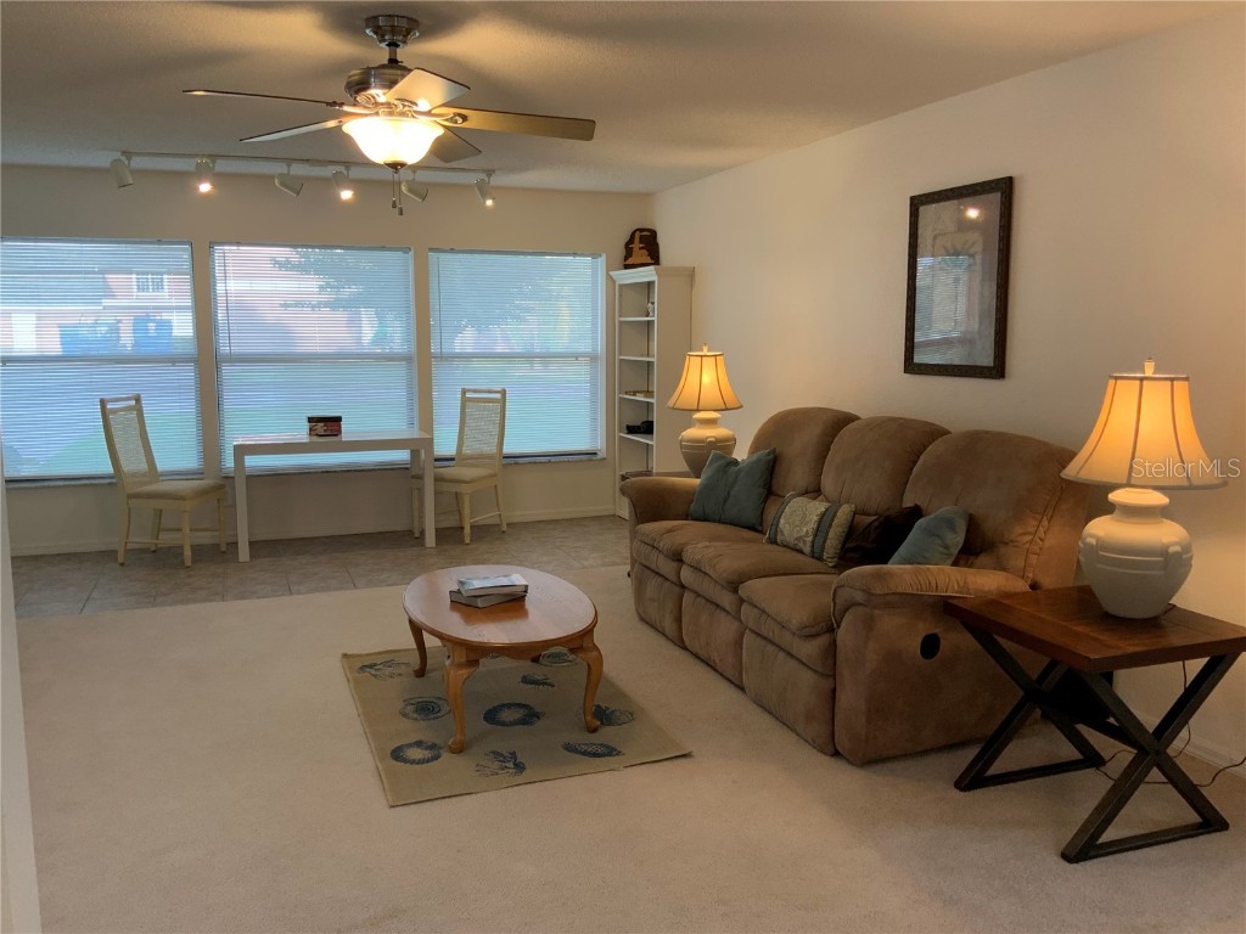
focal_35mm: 29
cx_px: 623
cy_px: 467
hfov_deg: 61.7
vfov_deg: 48.2
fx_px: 1044
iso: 64
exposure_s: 1/60
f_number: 1.8
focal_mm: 3
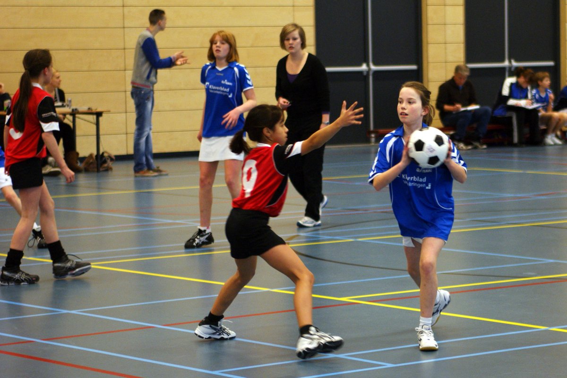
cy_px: 189
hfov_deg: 19.5
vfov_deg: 13.0
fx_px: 1654
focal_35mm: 105
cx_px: 284
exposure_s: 1/125
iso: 400
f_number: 2.8
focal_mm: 70
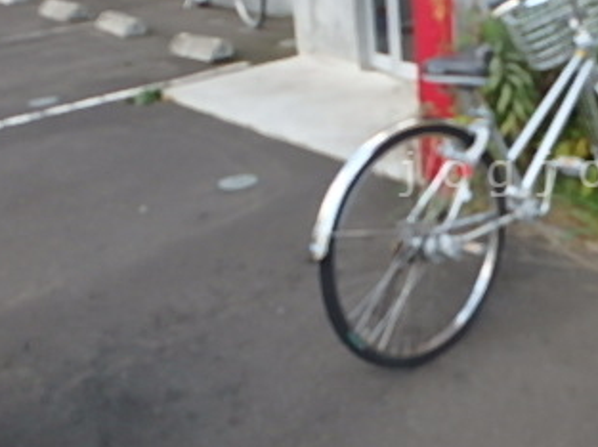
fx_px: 742
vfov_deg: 33.4
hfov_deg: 40.8
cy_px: 174
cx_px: 529
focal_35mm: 43
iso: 125
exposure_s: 1/125
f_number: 3.5
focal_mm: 3.7
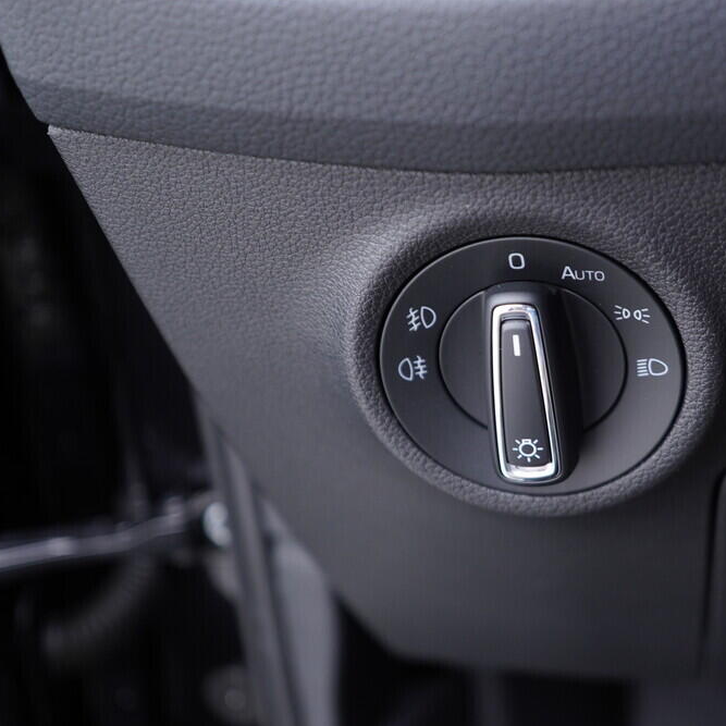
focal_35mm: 47
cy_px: 371
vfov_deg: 36.1
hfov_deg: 35.6
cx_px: 496
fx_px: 1115
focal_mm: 24
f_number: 2.8
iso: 320
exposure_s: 1/40
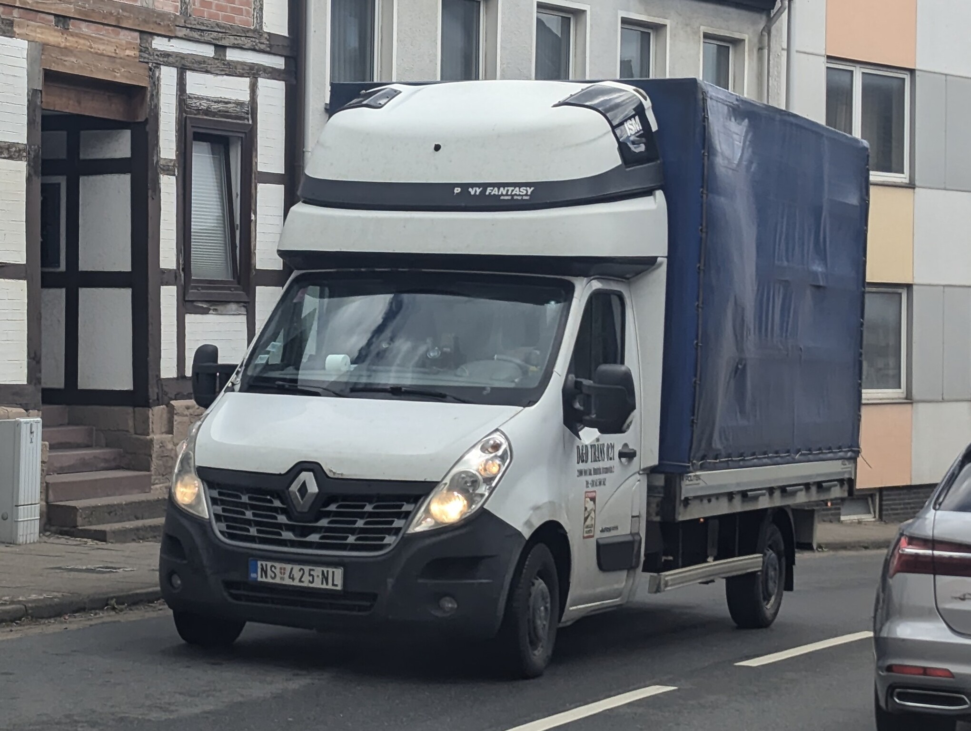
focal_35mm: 48
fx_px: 1348
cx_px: 486
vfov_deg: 30.3
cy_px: 366
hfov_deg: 39.6
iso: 41
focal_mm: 6.8
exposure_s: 1/1333
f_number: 1.9
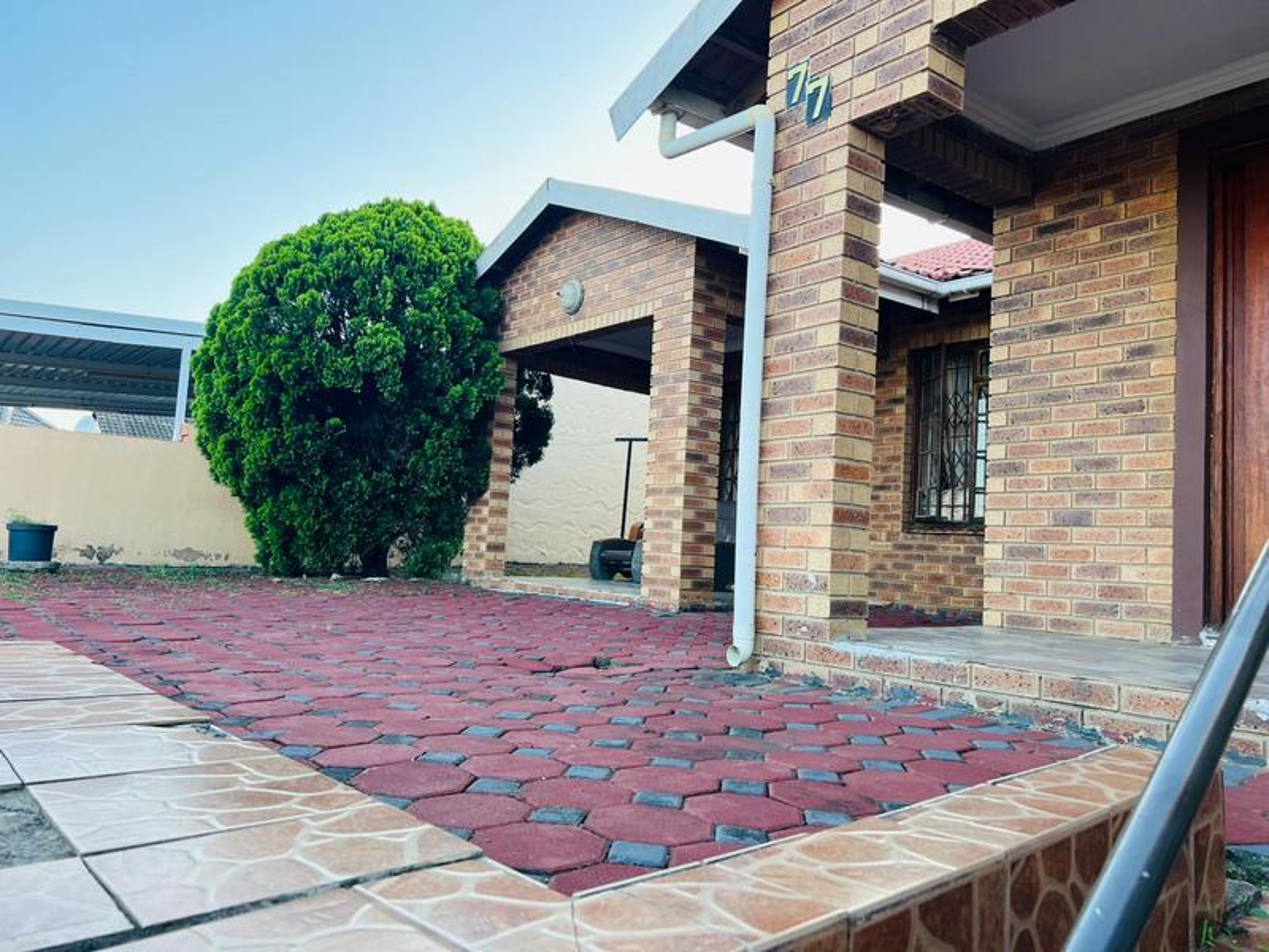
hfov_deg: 67.3
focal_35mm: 26
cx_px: 634
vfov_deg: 53.1
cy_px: 476
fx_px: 953
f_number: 1.5
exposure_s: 1/299
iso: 50
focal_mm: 5.7
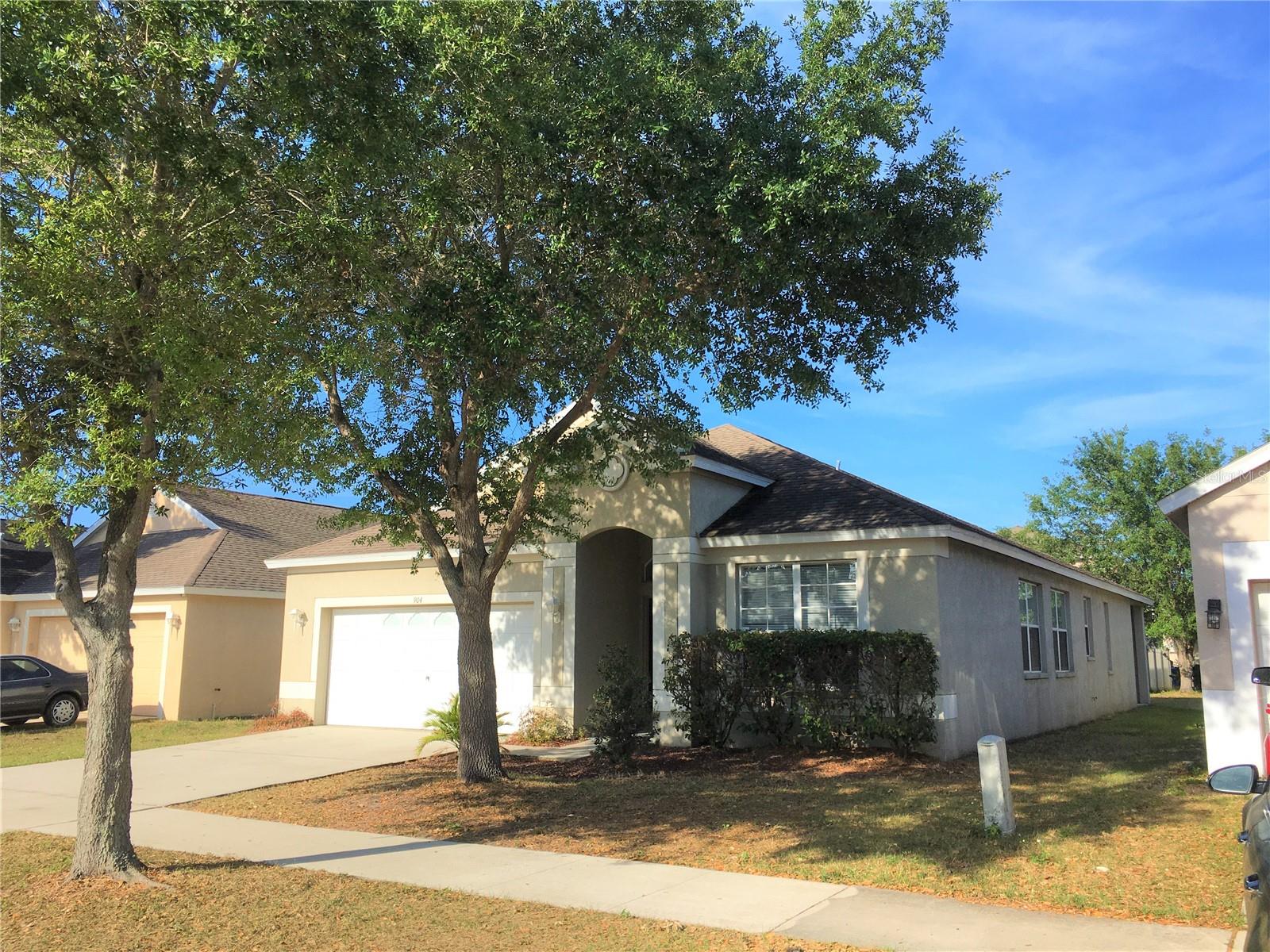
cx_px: 635
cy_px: 476
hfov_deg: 61.7
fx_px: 1064
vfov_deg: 48.2
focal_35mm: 29
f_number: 2.2
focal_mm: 4.15
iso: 25
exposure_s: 1/1479
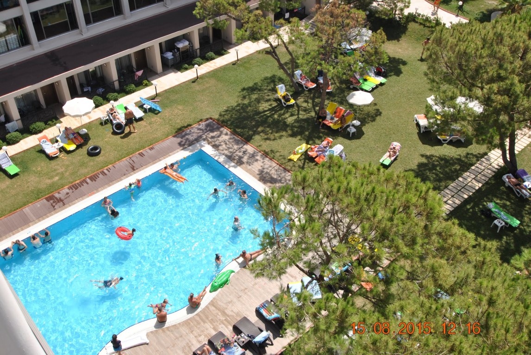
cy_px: 178
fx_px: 532
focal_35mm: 36
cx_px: 266
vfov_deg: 37.0
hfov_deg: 53.1
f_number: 7.1
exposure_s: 1/200
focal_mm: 24
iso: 100
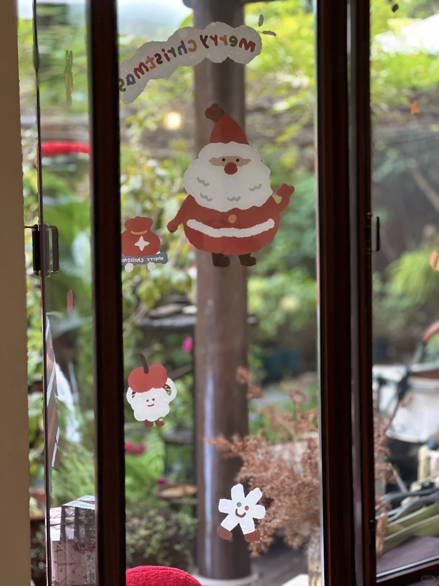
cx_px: 220
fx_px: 1302
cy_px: 293
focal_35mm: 77
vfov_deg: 25.3
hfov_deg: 19.1
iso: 160
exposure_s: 1/50
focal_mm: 9
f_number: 2.8
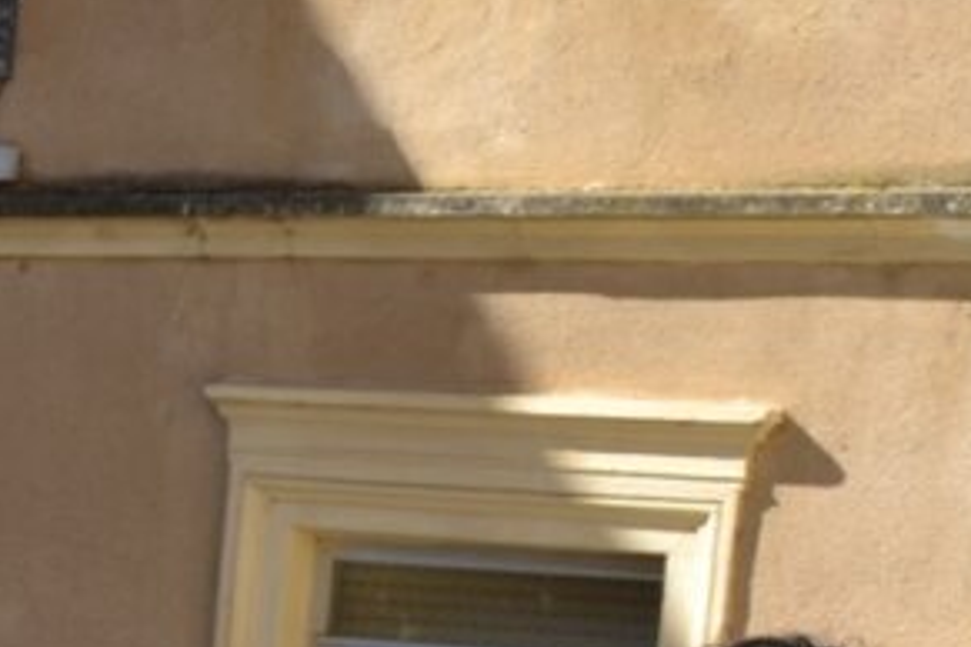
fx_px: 3377
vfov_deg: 10.7
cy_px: 862
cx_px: -1124
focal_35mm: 125
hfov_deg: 13.4
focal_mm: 19
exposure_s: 1/200
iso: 100
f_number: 8
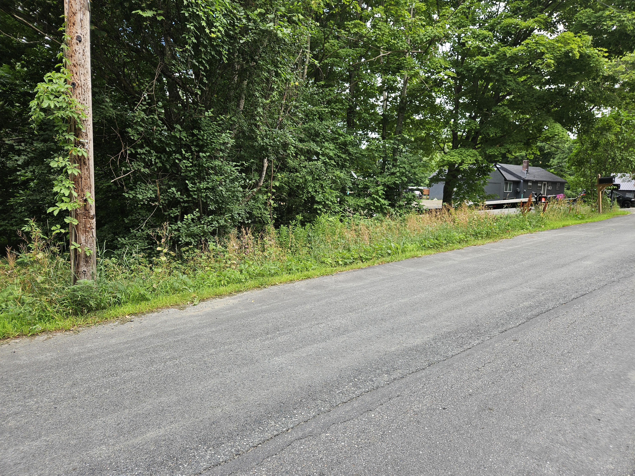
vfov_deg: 58.9
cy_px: 238
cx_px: 318
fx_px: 422
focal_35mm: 23
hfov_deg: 73.9
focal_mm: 5.4
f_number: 1.8
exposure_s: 1/188
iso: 25
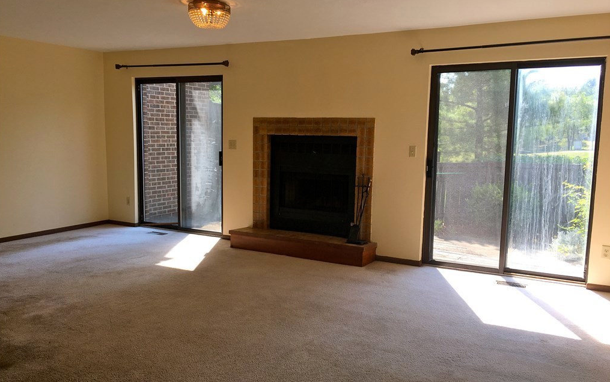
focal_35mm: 31
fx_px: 516
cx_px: 305
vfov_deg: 40.6
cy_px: 199
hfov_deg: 61.2
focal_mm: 4.15
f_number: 2.2
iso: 25
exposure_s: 1/216
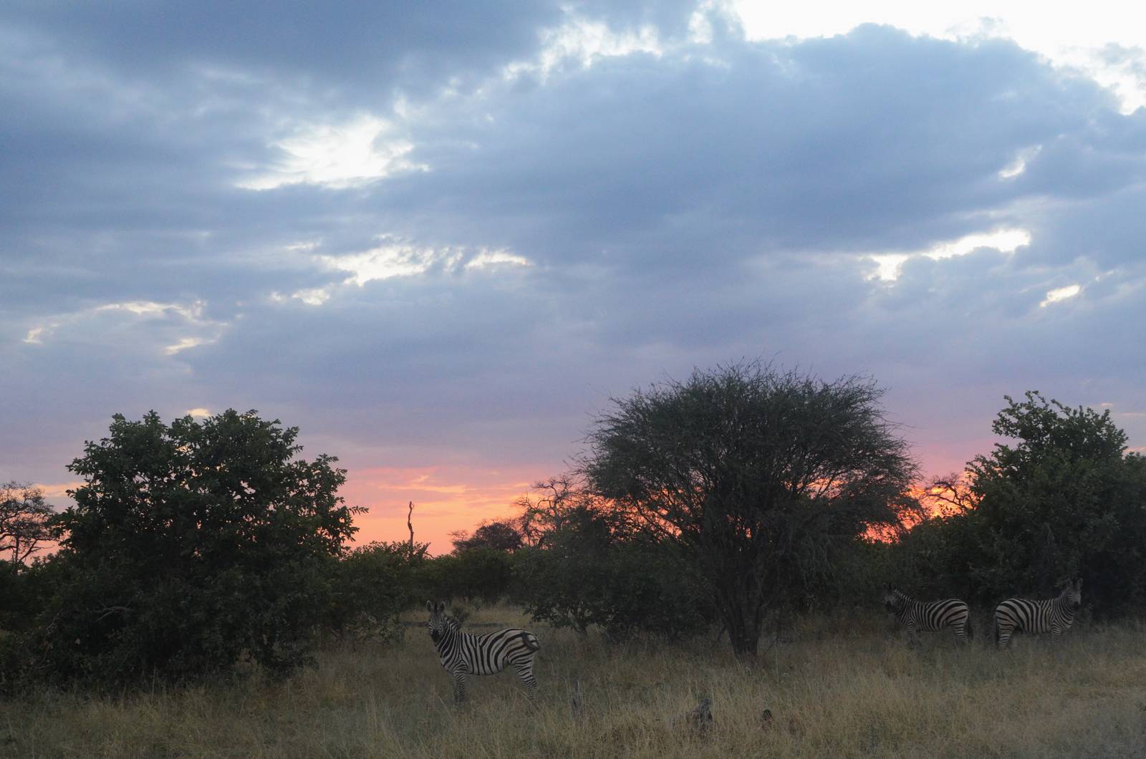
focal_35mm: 45
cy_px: 380
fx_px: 1430
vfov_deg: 29.7
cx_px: 573
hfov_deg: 43.7
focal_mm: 30
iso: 2500
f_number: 8
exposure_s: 1/250
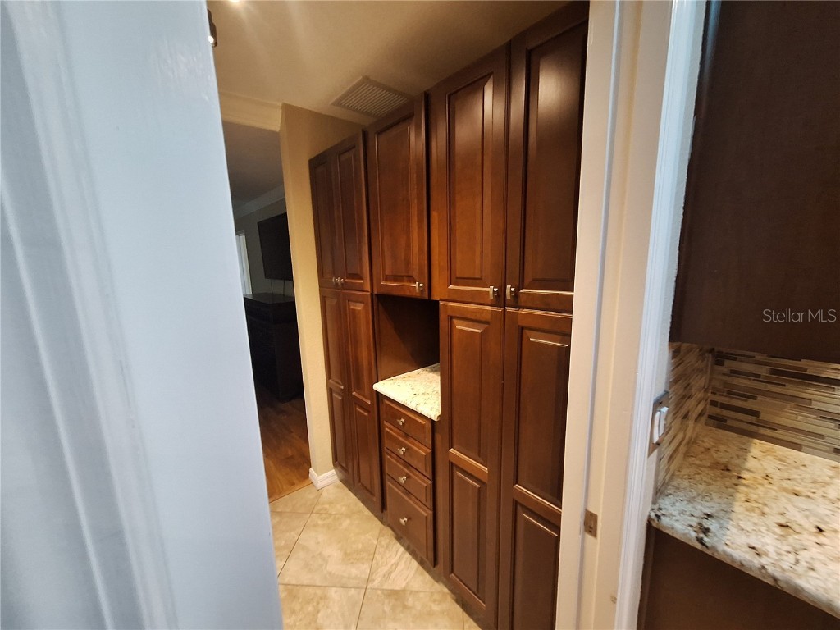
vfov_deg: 89.9
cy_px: 315
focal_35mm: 13
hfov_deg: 106.2
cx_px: 420
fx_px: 315
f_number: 2.2
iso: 320
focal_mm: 1.74
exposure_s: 1/24
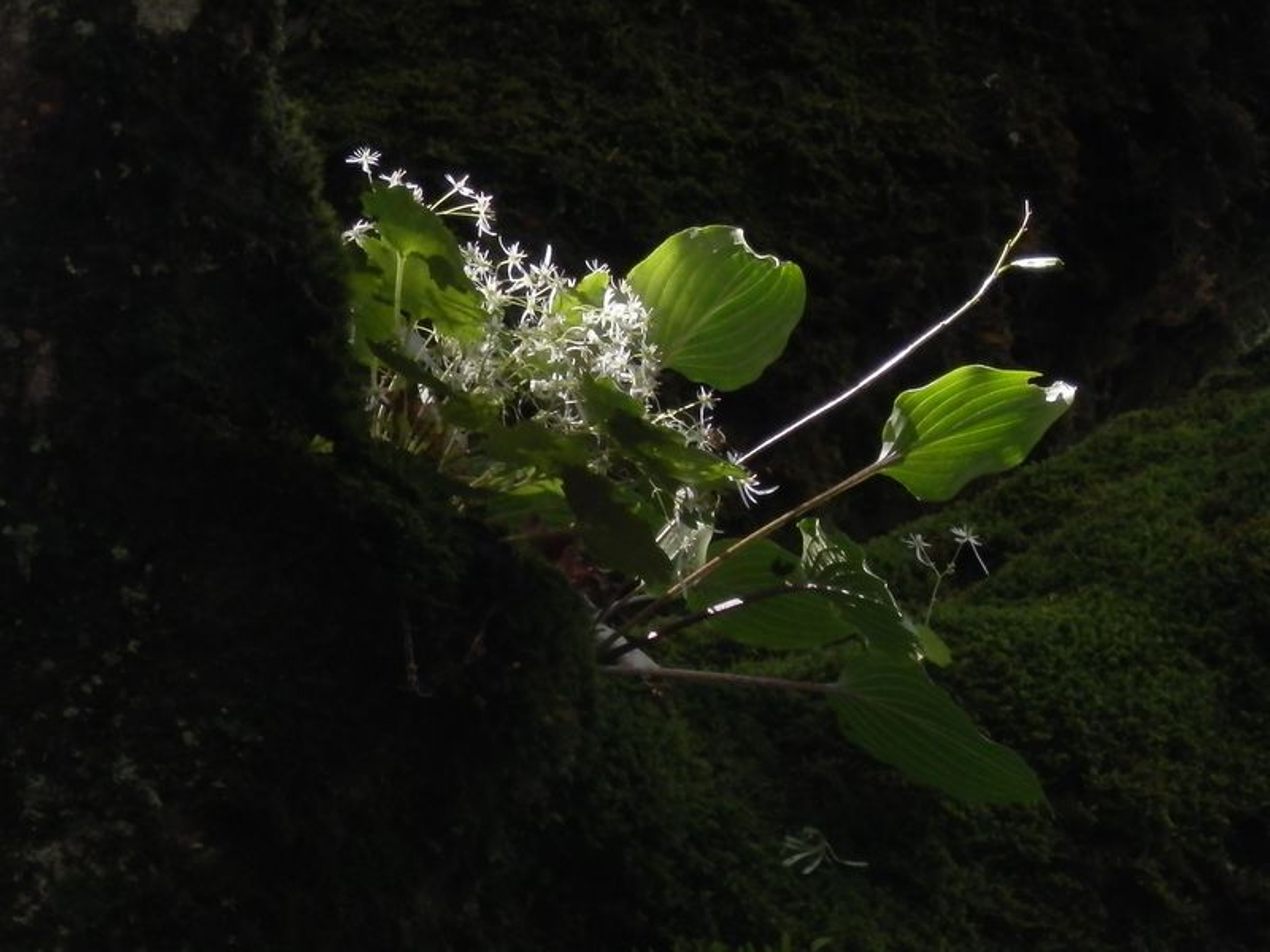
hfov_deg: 10.7
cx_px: 635
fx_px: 6787
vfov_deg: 8.0
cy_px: 476
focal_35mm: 185
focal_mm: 33.2
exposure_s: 1/40
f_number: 5.8
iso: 200
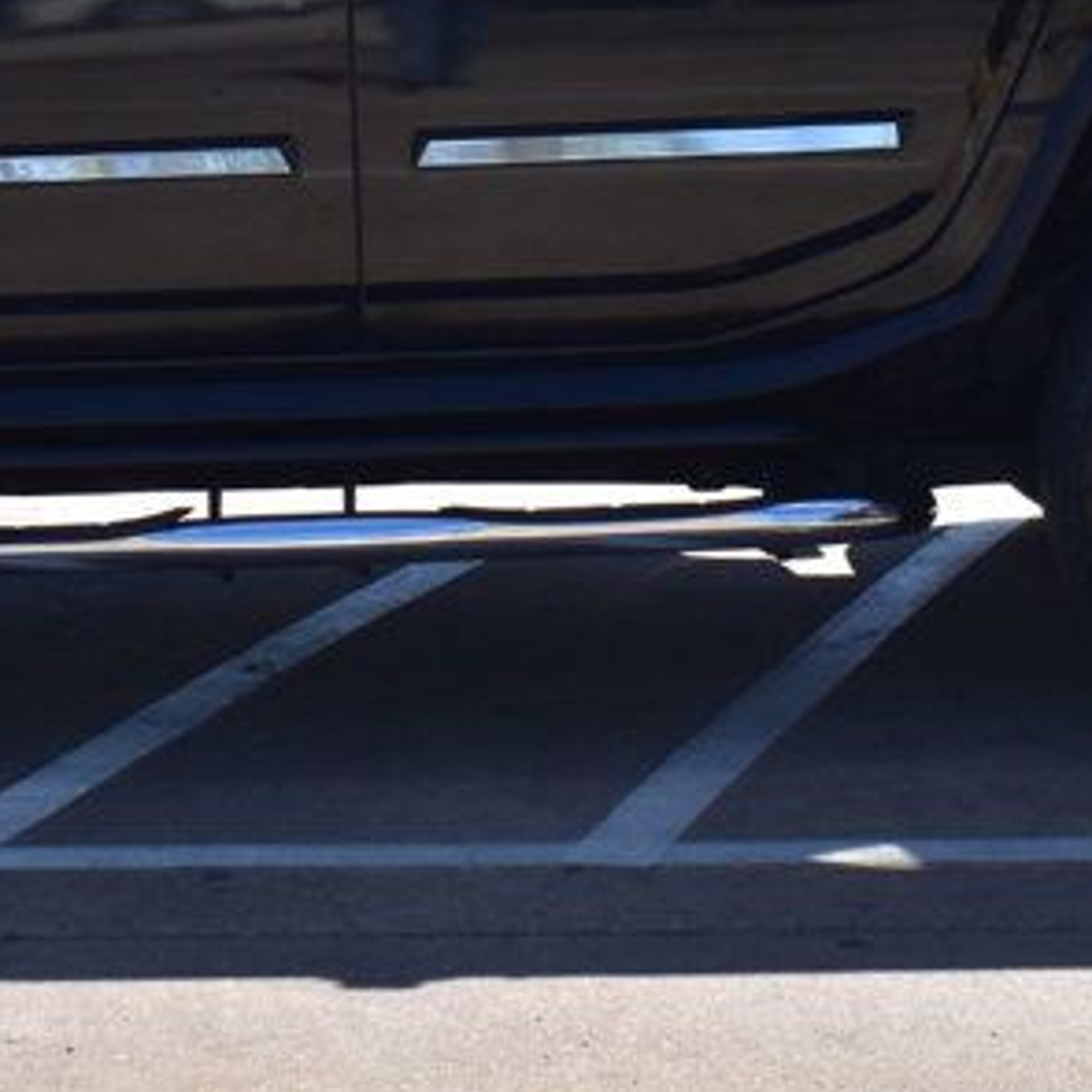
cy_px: -81
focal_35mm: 128
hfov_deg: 13.6
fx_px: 4585
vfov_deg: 13.3
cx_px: 429
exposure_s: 1/500
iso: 360
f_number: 11
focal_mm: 29
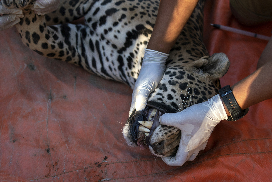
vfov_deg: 26.8
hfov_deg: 39.6
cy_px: 60
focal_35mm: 50
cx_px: 142
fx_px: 378
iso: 200
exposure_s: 1/320
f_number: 2.8
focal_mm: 35
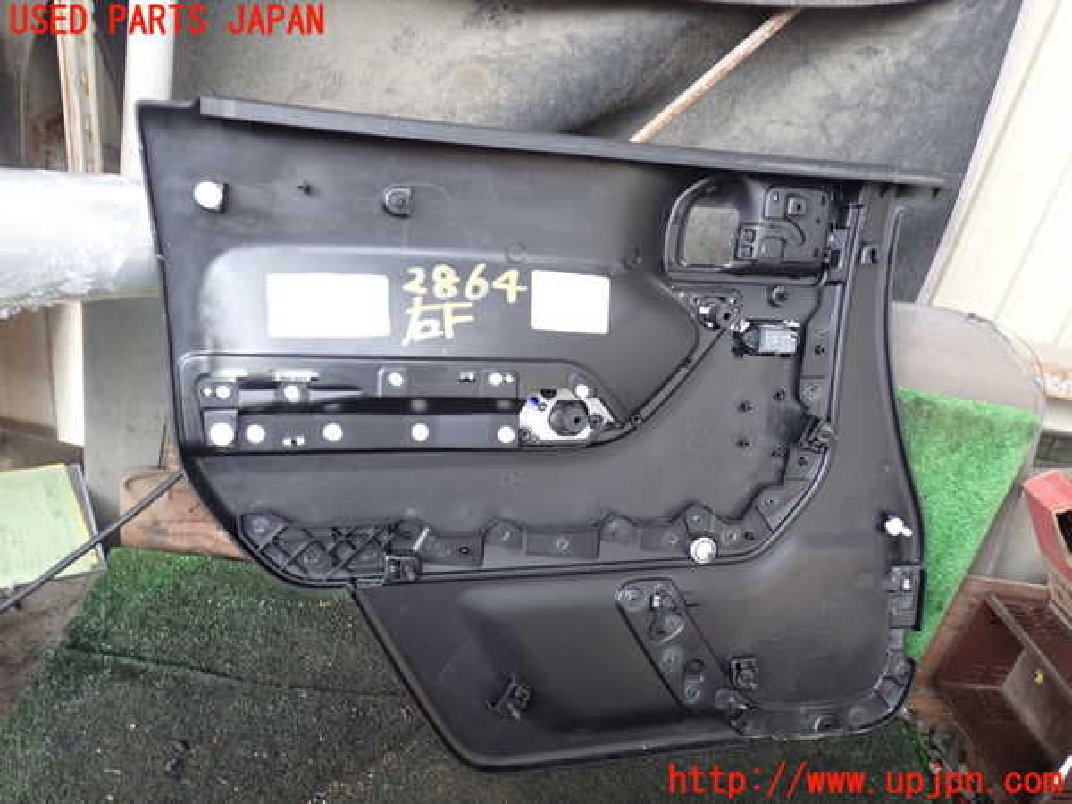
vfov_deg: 46.8
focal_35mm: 30
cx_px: 536
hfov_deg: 60.0
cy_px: 402
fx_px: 929
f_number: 2.3
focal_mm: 5.4
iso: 200
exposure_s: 1/30
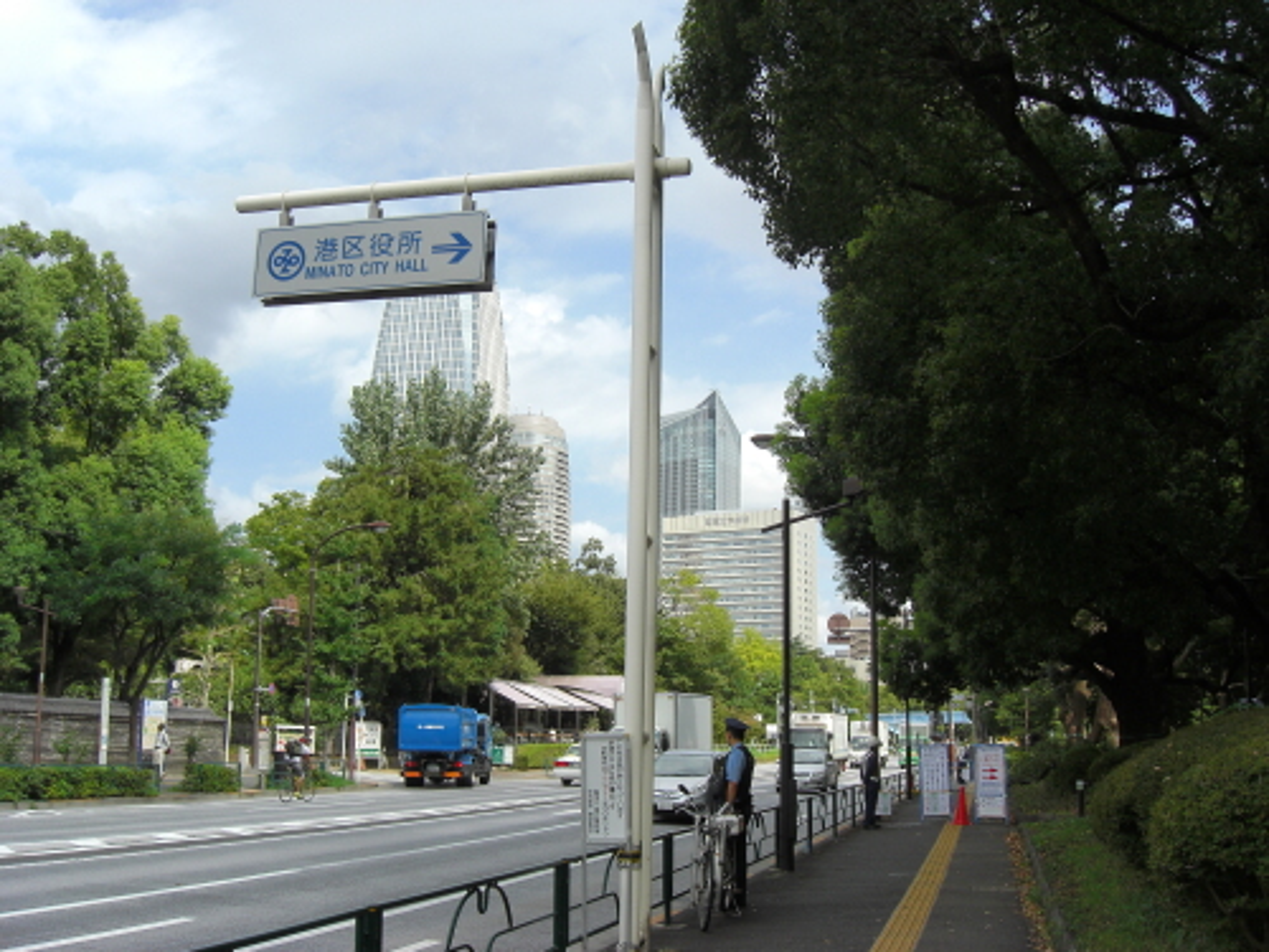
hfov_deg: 49.0
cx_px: 634
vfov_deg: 37.7
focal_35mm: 38
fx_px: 1393
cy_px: 476
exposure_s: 1/800
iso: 80
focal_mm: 7.9
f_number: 4
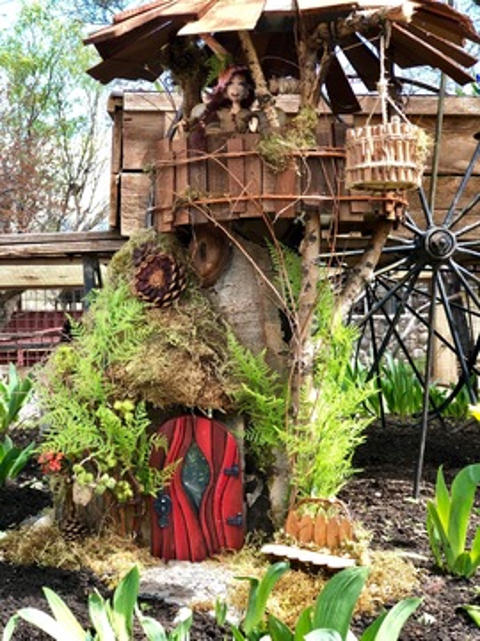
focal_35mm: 57
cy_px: 320
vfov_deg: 33.8
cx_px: 240
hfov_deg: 25.7
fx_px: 1054
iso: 25
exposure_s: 1/120
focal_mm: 6.6
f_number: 2.8
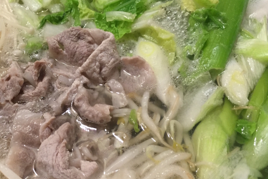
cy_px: 113
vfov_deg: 31.1
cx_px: 81
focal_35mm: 43
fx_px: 320
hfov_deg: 44.5
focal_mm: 4.15
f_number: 2.2
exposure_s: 1/30
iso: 160
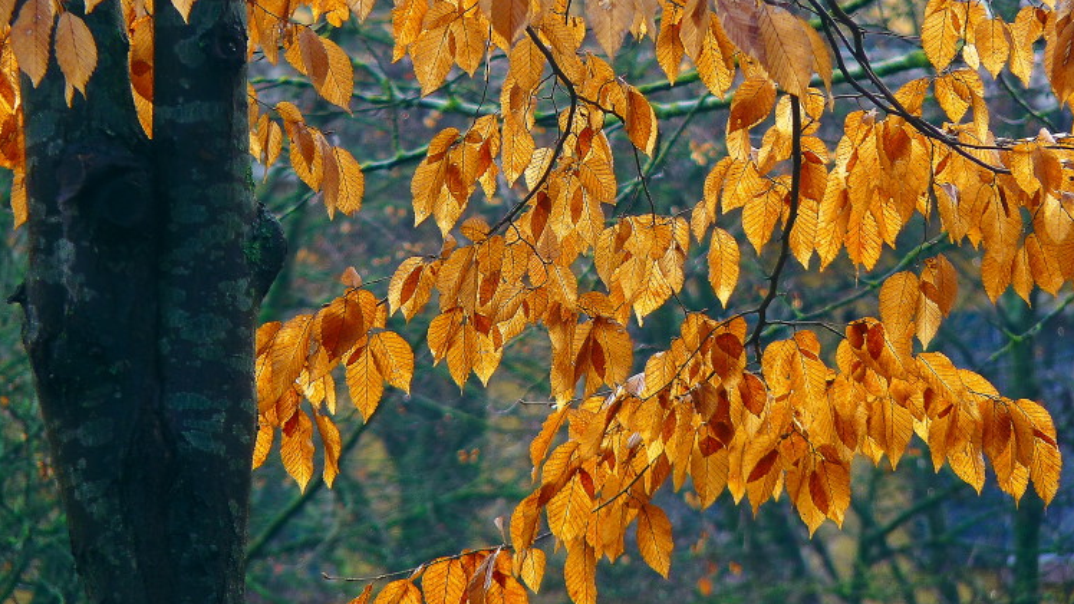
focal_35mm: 437
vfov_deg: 2.8
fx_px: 12447
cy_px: 278
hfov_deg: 4.9
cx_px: 548
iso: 100
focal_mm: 66.7
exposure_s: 1/80
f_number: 4
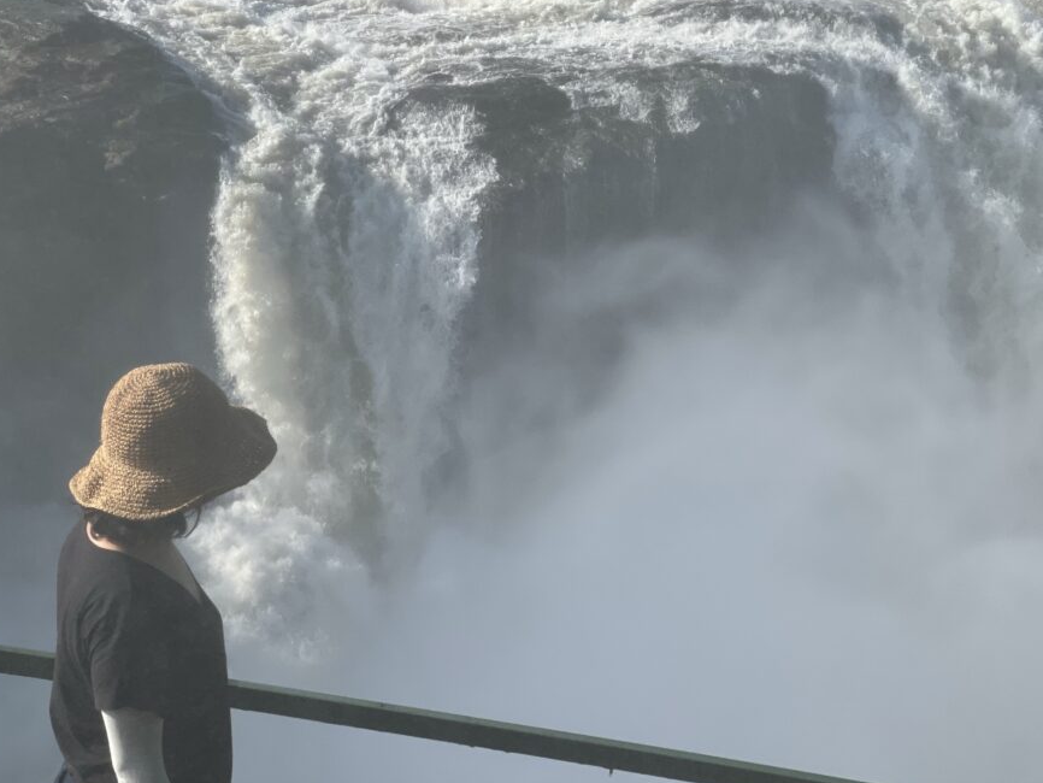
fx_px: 2743
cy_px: 331
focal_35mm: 91
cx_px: 503
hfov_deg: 21.5
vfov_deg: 16.2
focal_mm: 9
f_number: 2.8
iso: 32
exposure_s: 1/595
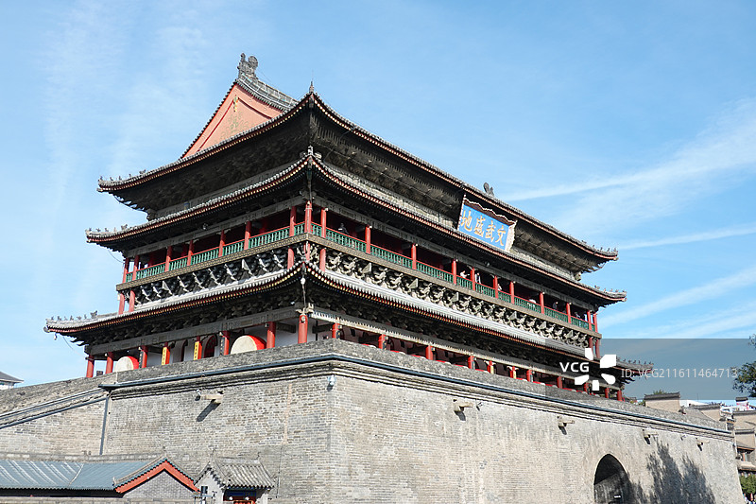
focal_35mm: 37
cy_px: 252
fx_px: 777
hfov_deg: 51.9
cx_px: 378
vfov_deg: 35.9
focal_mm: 13.84
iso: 125
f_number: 5.6
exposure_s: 1/400
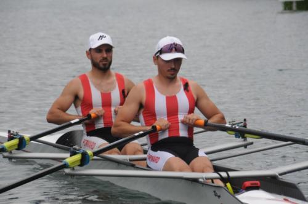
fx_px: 2243
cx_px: 154
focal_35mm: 262
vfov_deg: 5.2
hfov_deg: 7.9
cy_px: 102
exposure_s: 1/400
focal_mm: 175
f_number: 10
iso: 500
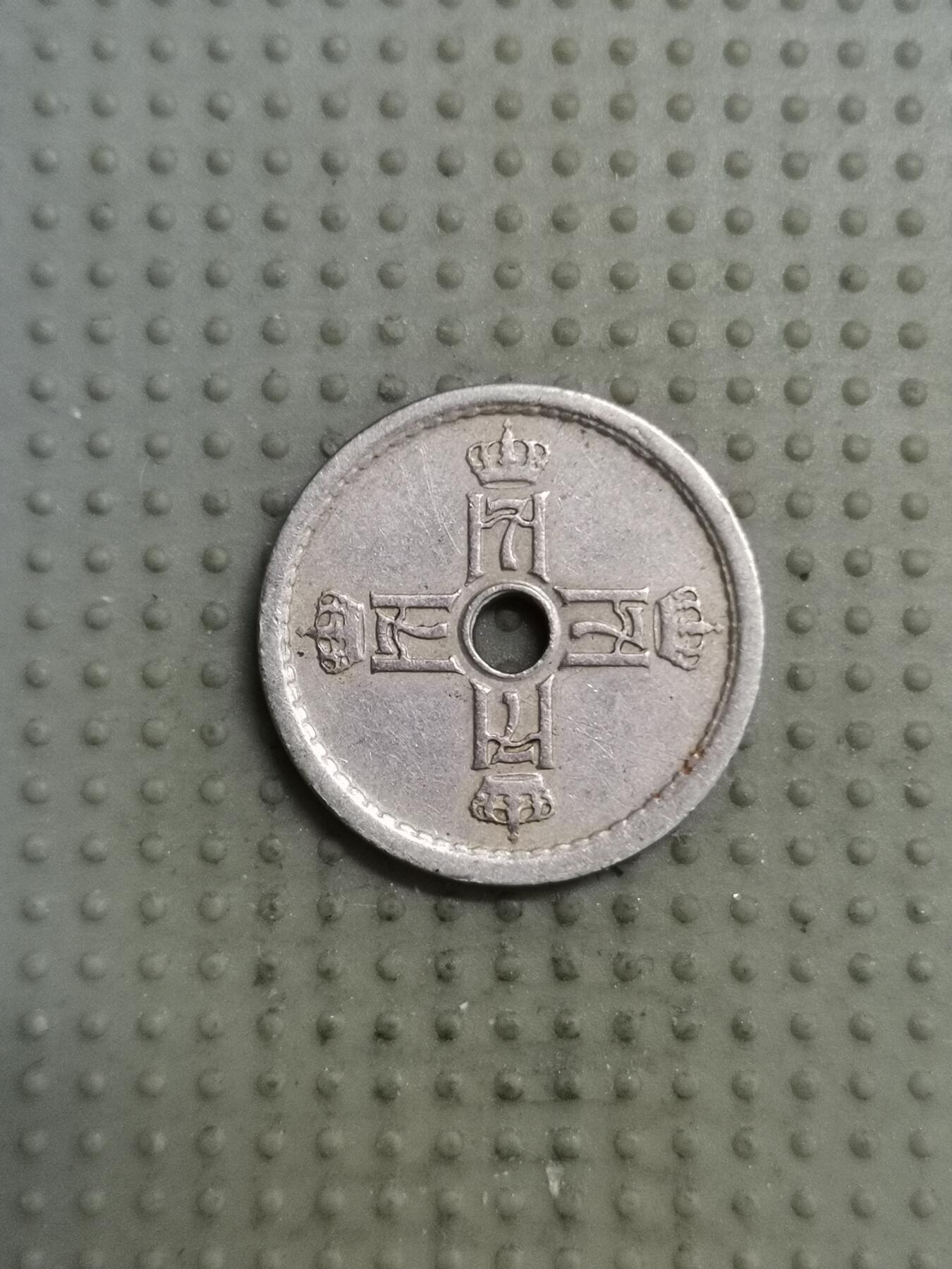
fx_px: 1907
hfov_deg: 28.0
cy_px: 634
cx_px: 476
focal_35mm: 52
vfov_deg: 36.8
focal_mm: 4.75
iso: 400
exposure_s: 1/25.7
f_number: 1.8
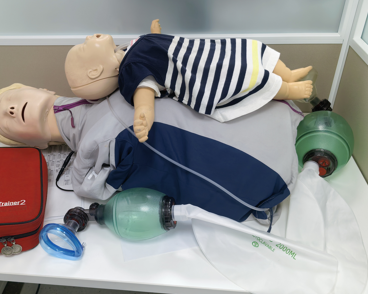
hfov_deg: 52.3
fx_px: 370
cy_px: 131
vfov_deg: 43.3
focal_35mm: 34
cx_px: 139
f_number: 1.9
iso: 64
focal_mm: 5.52
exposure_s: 1/100
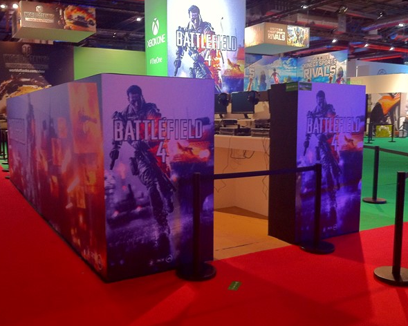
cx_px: 200
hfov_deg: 49.1
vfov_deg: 40.1
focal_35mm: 37
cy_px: 163
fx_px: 447
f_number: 2.8
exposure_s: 1/17
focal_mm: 3.85
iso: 400
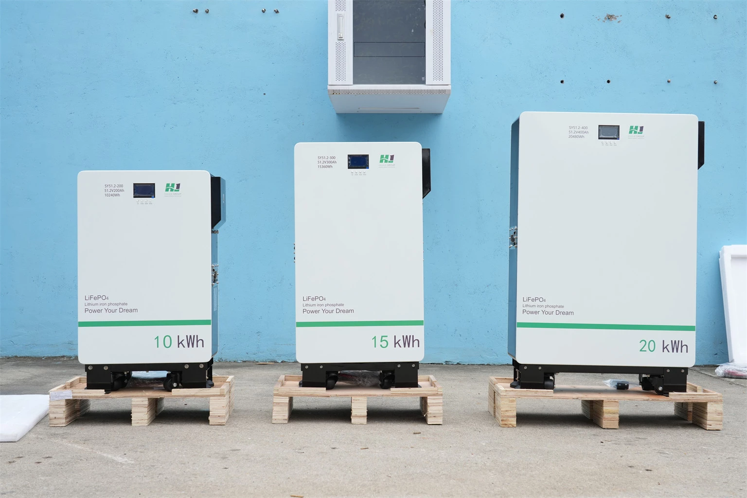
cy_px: 249
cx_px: 374
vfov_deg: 29.2
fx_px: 954
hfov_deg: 42.7
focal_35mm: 46
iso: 320
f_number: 8
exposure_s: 1/160
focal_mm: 46
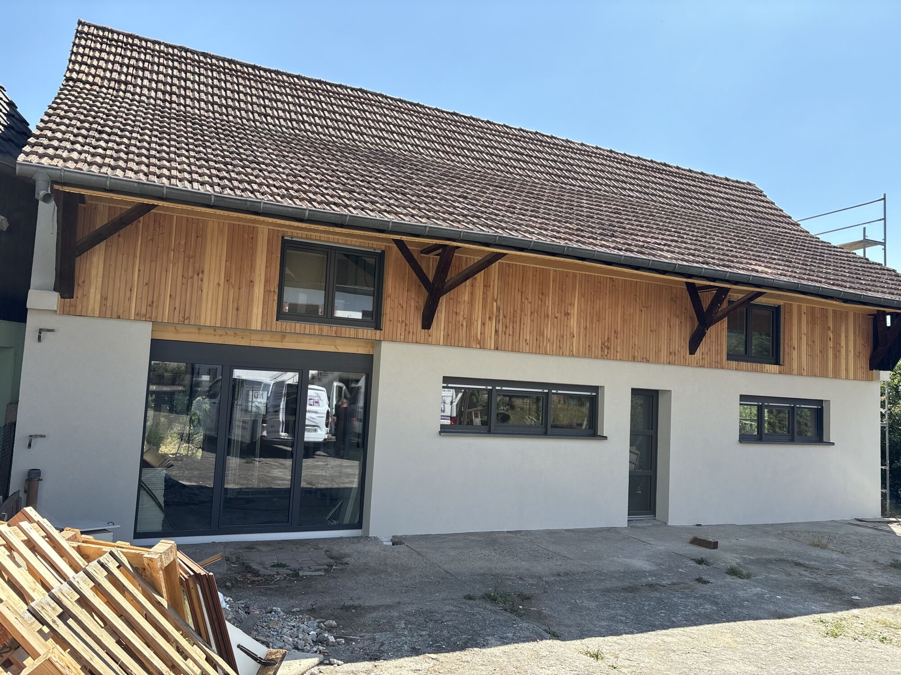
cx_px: 450
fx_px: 677
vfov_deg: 53.1
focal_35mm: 26
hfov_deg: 67.3
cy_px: 338
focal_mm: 5.96
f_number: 1.6
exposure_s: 1/2075
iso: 64
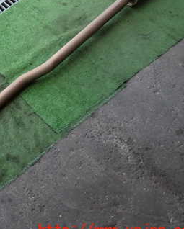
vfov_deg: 39.9
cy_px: 78
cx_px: -15
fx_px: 313
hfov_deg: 29.7
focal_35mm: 46
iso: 100
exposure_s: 1/200
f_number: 2
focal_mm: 4.5
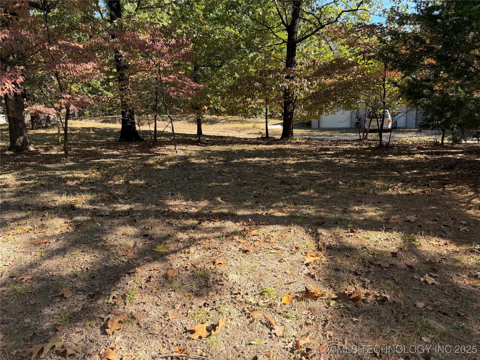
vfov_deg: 56.8
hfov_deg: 71.6
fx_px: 333
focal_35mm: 24
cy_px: 180
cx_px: 240
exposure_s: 1/750
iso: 80
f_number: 1.78
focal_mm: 6.76
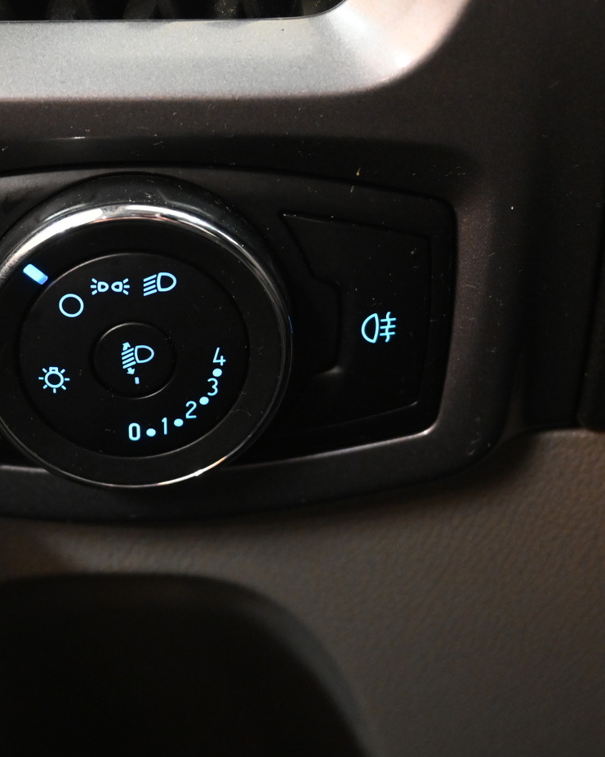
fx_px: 1432
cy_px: 344
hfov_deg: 23.5
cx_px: 115
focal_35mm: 64
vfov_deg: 29.6
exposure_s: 1/30
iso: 3200
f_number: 4.5
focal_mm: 26
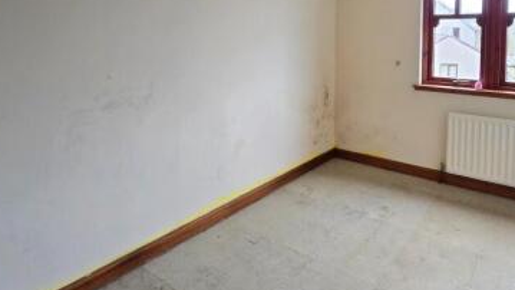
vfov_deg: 46.5
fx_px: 314
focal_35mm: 23
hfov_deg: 77.0
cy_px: 51
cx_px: 328
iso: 320
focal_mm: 2.2
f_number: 2.2
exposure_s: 1/50
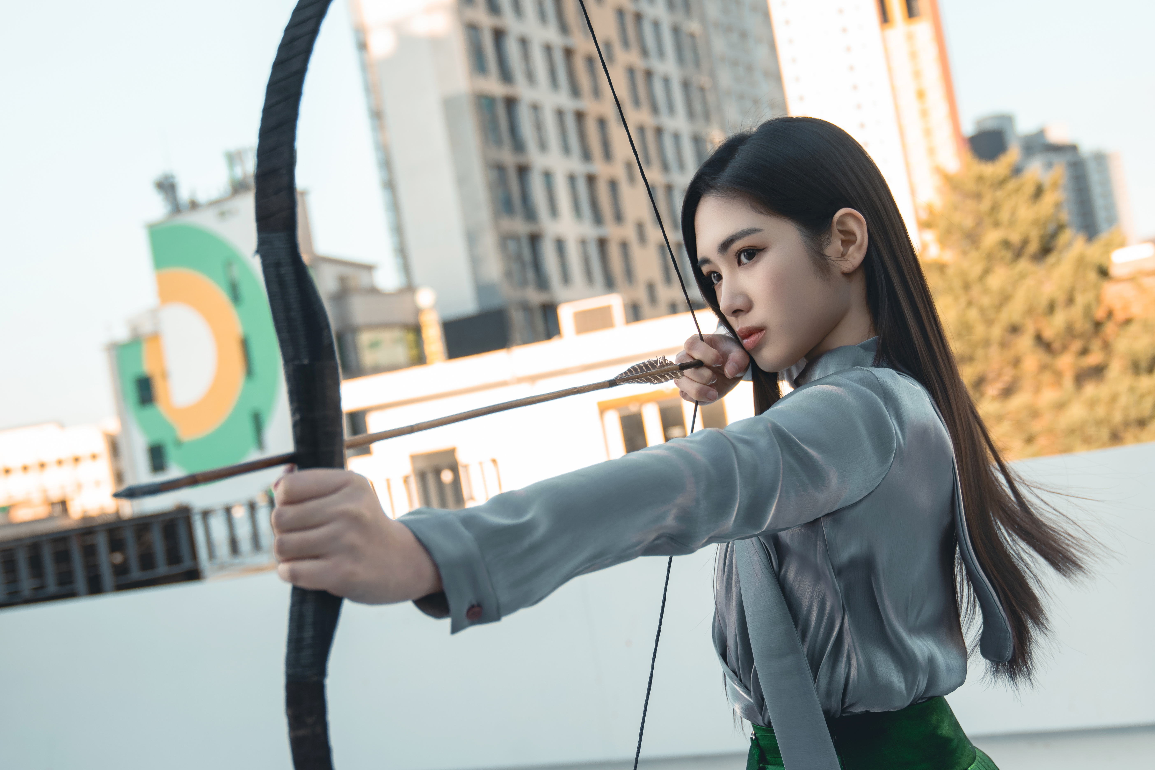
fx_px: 1572
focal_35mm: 49
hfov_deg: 40.3
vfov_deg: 27.5
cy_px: 385
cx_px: 578
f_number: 2.8
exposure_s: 1/500
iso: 160
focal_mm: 33
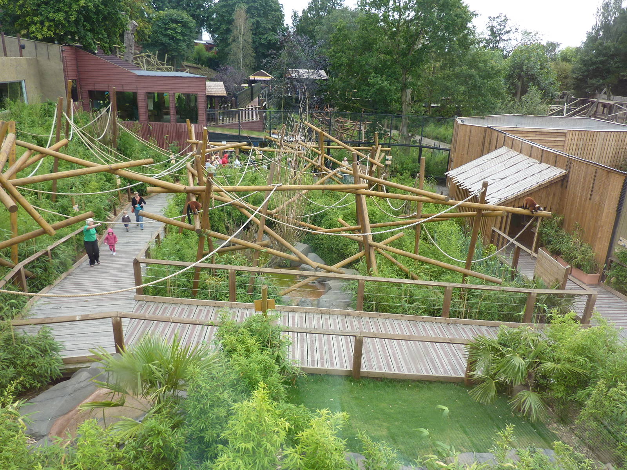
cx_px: 314
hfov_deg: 69.4
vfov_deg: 54.9
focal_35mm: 25
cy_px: 235
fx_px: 453
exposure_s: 1/80
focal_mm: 4.1
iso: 80
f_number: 3.3
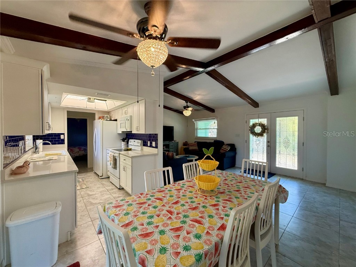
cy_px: 134
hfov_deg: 102.1
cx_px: 178
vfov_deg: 85.7
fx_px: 144
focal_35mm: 14
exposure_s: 1/120
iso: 320
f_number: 2.2
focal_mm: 2.22
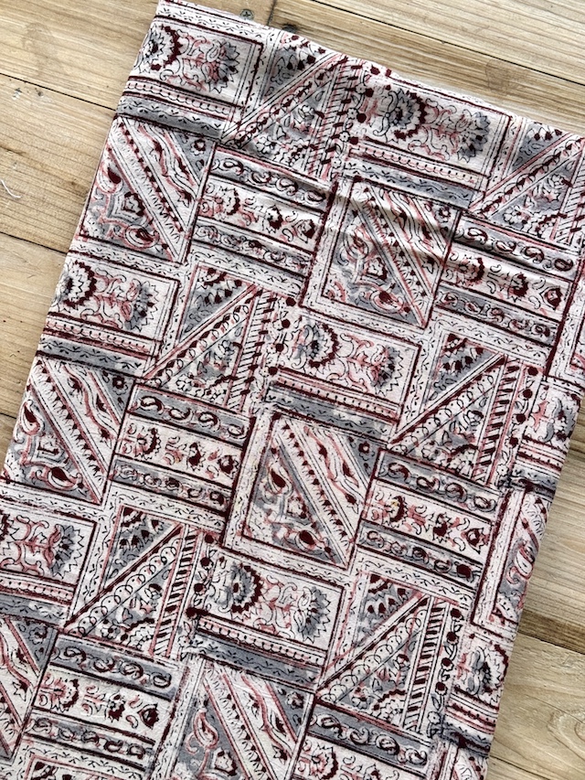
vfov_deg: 39.7
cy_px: 390
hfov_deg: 30.3
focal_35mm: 48
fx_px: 1081
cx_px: 292
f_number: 1.78
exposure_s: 1/433
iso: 64
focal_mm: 6.76
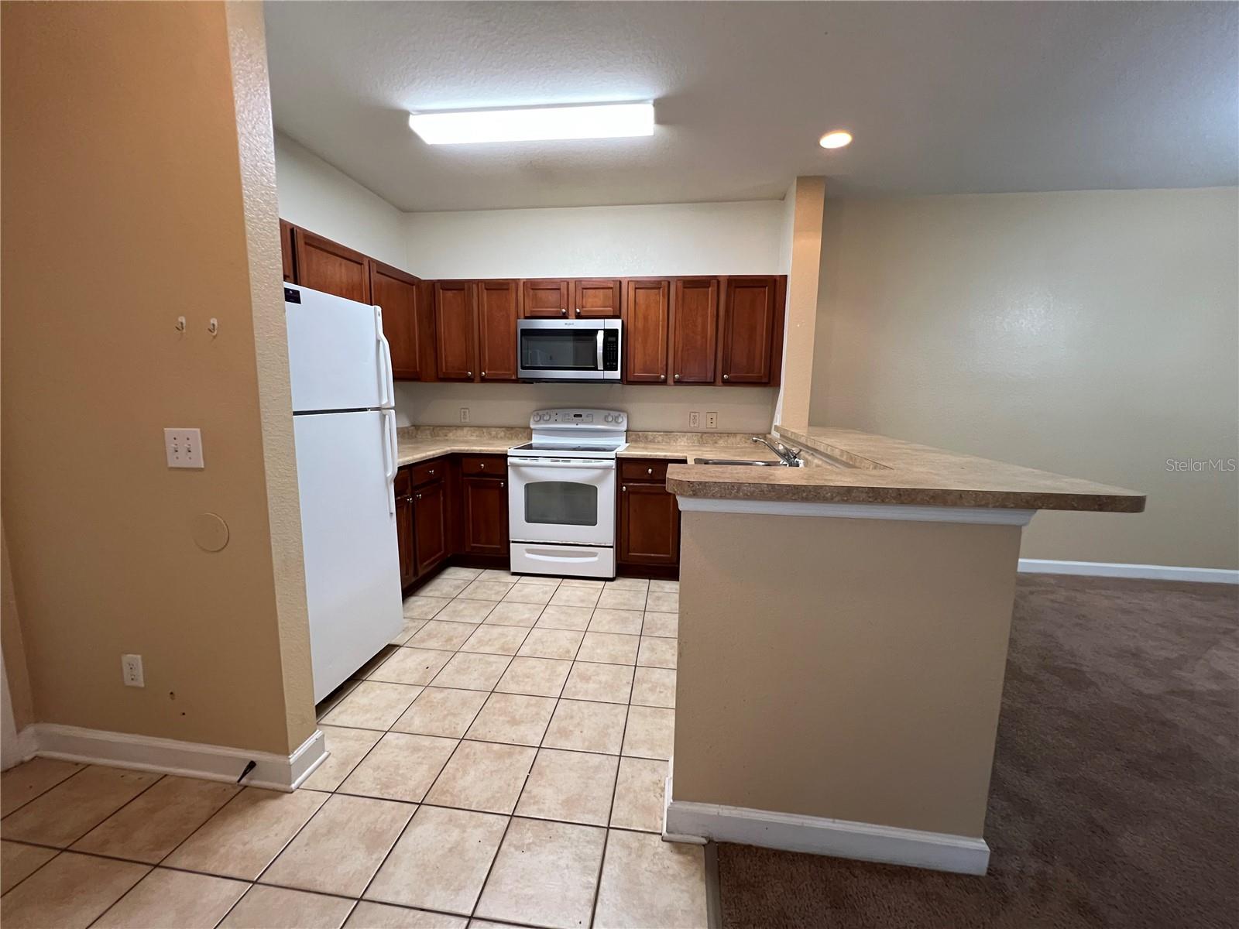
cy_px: 464
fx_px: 465
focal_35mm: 13
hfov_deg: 106.2
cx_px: 620
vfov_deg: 89.9
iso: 500
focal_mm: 1.57
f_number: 1.8
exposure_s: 1/60
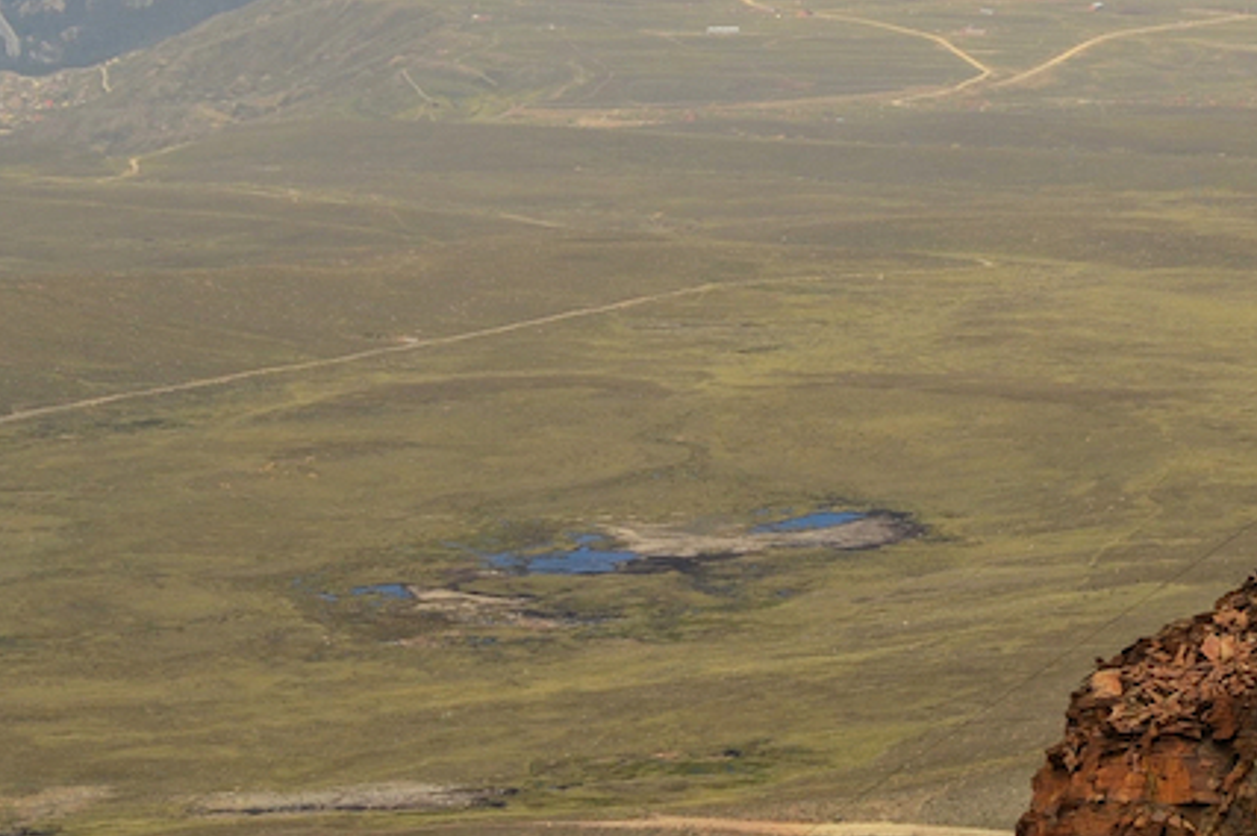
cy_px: -300
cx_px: 1157
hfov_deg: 15.0
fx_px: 4710
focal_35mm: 135
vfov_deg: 9.9
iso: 100
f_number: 9
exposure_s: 1/320
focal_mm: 32
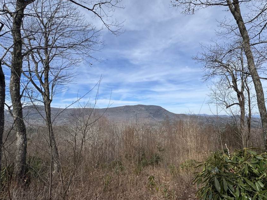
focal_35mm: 17
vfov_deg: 74.2
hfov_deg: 90.3
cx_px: 155
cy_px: 116
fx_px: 131
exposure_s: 1/2415
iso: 50
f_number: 2.2
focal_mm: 2.22
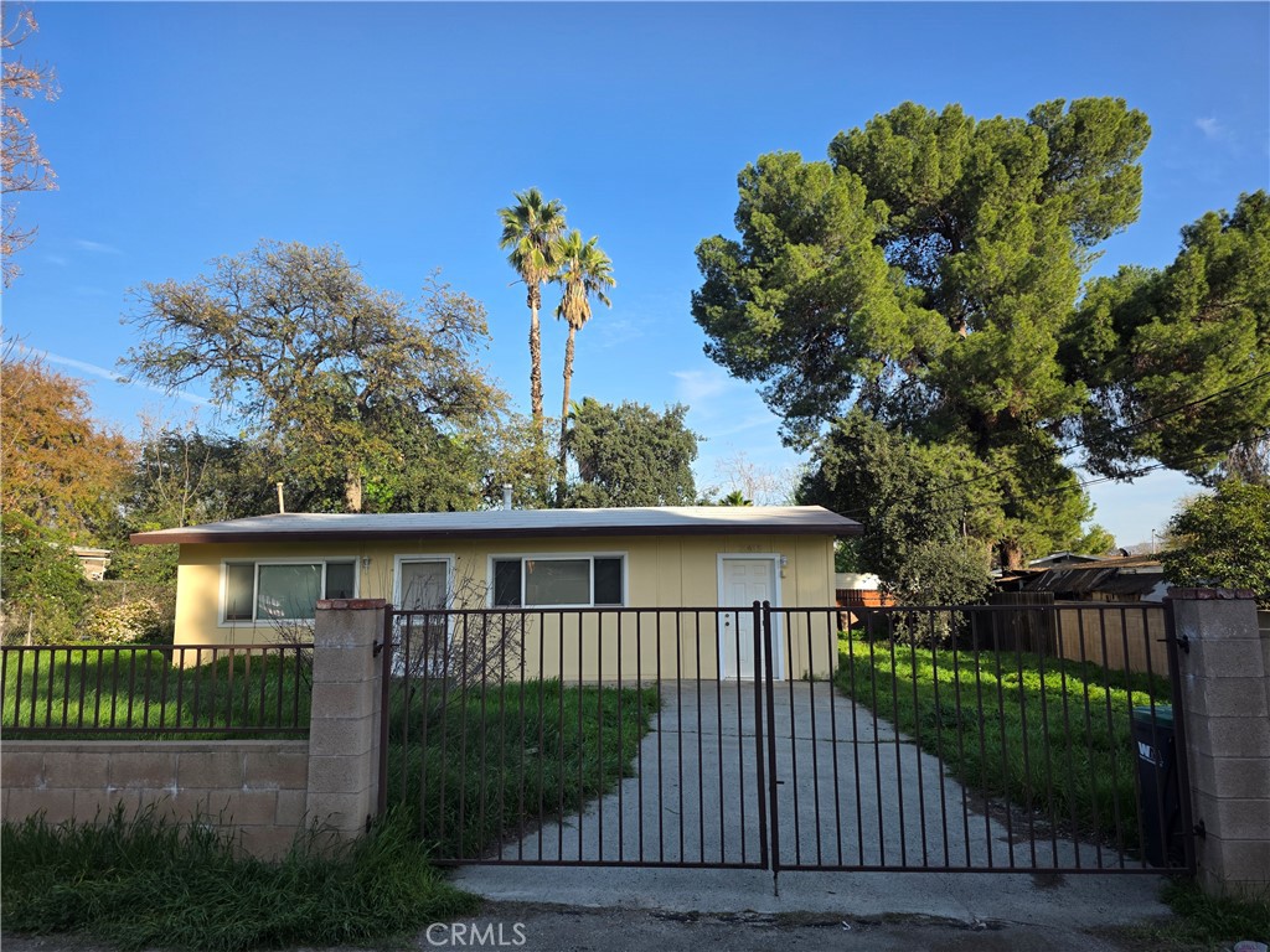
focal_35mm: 23
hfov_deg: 73.9
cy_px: 476
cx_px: 635
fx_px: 844
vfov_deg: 58.9
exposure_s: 1/2643
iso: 80
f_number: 1.7
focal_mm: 6.3
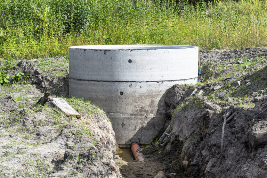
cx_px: 134
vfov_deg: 13.7
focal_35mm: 100
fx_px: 742
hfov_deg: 20.4
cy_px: 89
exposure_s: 1/250
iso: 100
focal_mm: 100
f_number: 8
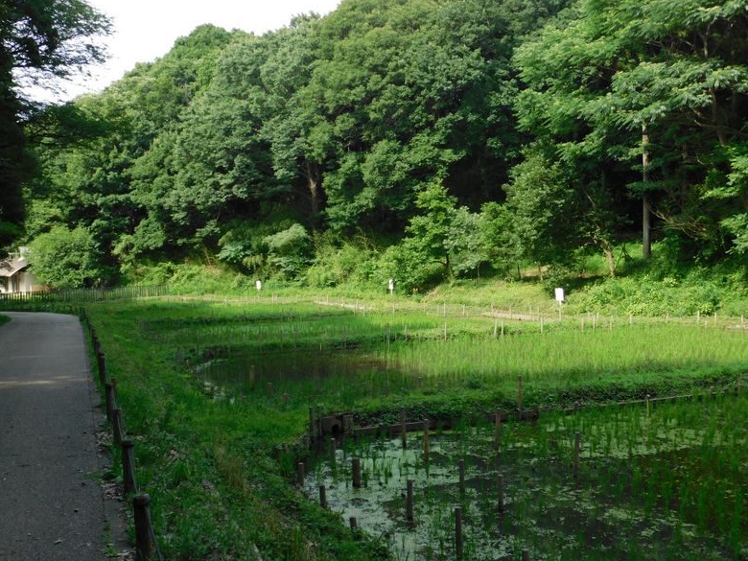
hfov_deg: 45.8
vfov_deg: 35.1
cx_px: 380
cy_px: 277
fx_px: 886
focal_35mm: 41
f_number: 3.6
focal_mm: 7.1
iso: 125
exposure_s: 1/320
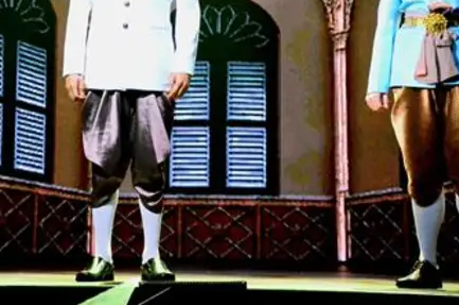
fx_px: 1718
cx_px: 134
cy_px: 35
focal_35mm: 135
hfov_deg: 15.2
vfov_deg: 10.1
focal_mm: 50
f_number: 4.8
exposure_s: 1/100
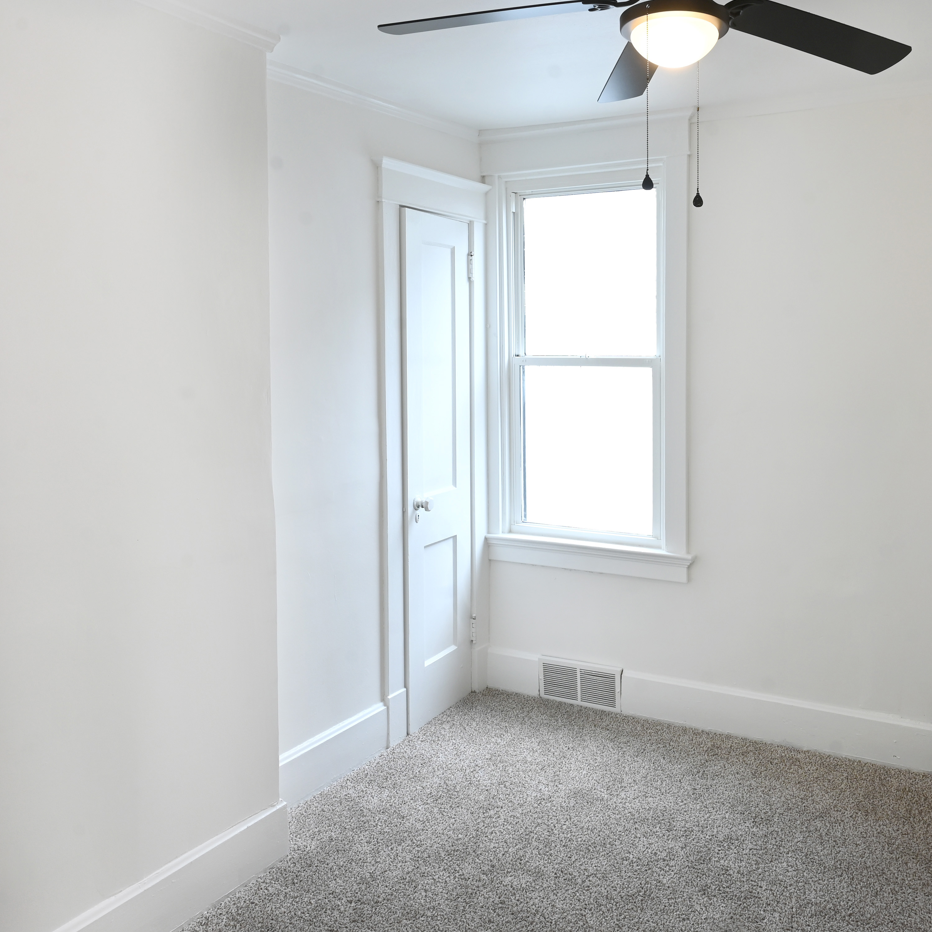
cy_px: 368
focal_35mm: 29
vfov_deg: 55.2
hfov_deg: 54.4
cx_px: 625
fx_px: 883
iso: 250
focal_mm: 17
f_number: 10
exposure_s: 1/8
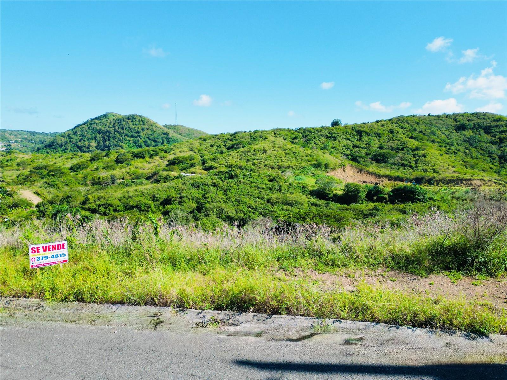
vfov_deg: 56.8
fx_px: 352
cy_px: 190
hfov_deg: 71.6
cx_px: 254
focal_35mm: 24
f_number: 1.7
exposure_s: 1/2000
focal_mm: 6.72
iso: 120
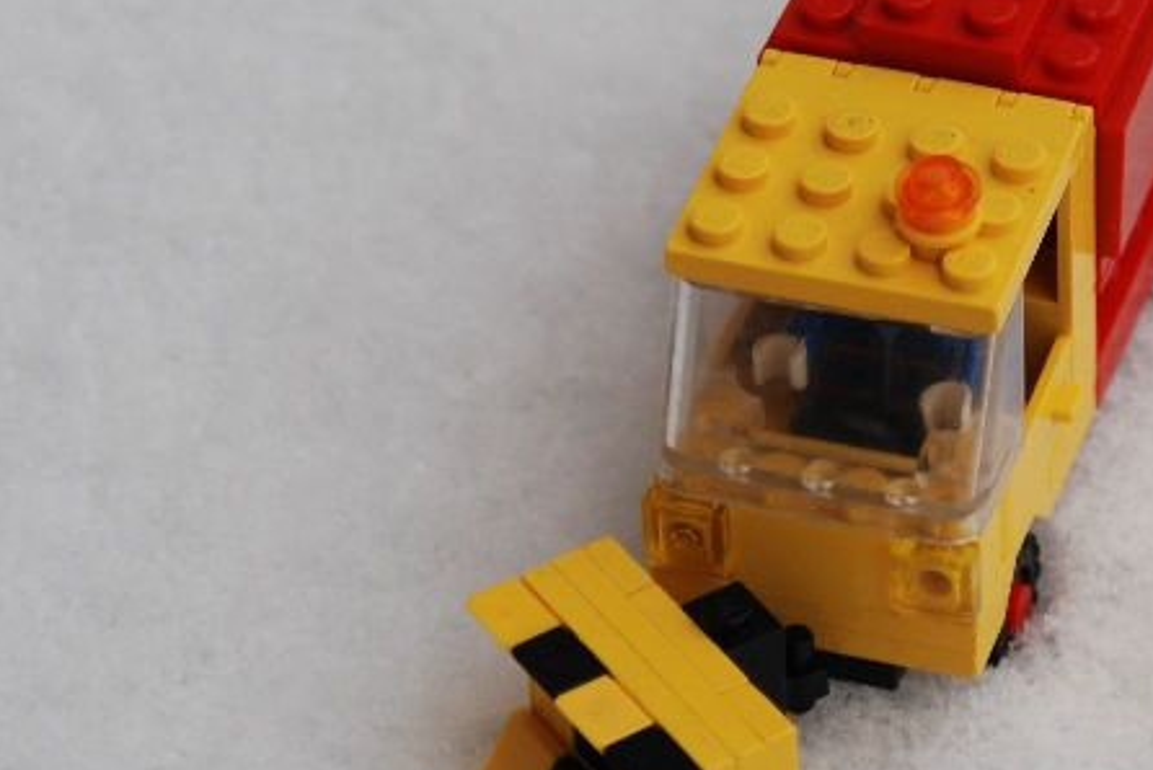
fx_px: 8140
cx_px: 941
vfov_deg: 5.4
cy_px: 437
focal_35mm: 254
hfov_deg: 8.1
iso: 400
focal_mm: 78
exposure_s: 1/320
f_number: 5.6
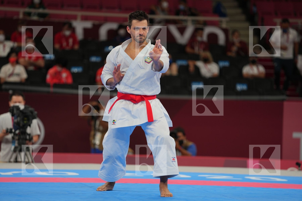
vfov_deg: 6.9
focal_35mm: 200
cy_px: 100
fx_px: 1678
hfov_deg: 10.3
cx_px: 151
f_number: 2.8
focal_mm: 200
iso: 250
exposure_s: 1/500
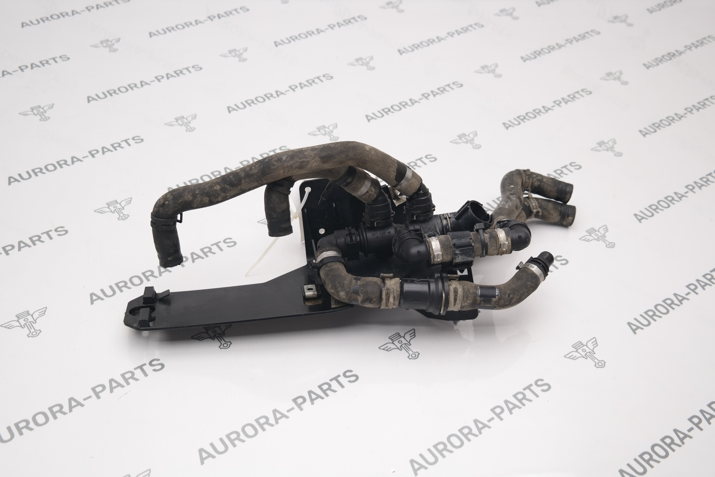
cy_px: 238
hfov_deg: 44.5
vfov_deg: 30.5
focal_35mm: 44
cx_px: 358
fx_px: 874
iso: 200
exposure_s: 1/100
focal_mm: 29
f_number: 4
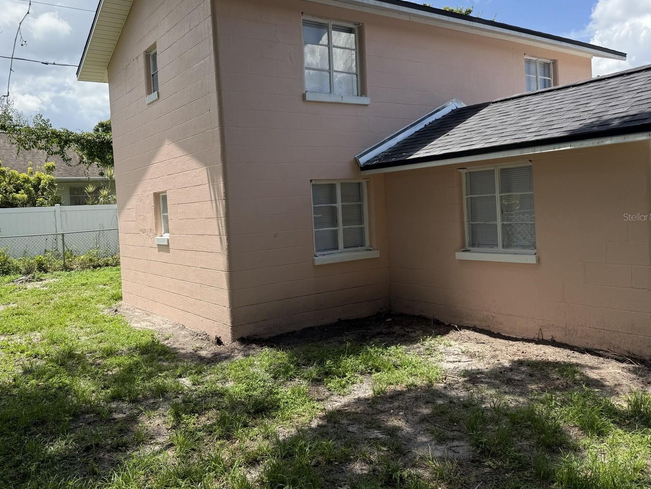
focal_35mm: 28
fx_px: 527
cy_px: 217
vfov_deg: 49.7
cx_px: 288
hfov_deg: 63.2
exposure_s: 1/3145
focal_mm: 6.76
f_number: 1.78
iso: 80
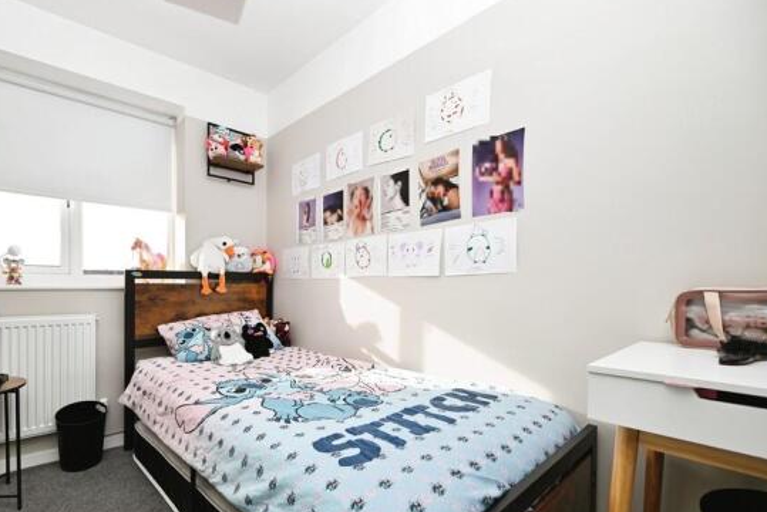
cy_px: 292
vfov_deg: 70.1
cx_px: 312
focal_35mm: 17
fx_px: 362
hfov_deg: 92.2
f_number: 5.6
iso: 100
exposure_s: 1/125
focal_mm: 14
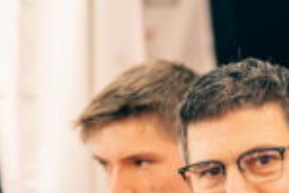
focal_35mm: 219
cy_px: 302
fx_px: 1760
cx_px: 475
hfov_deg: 9.1
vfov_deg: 6.2
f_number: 2.8
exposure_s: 1/100
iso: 250
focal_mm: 50
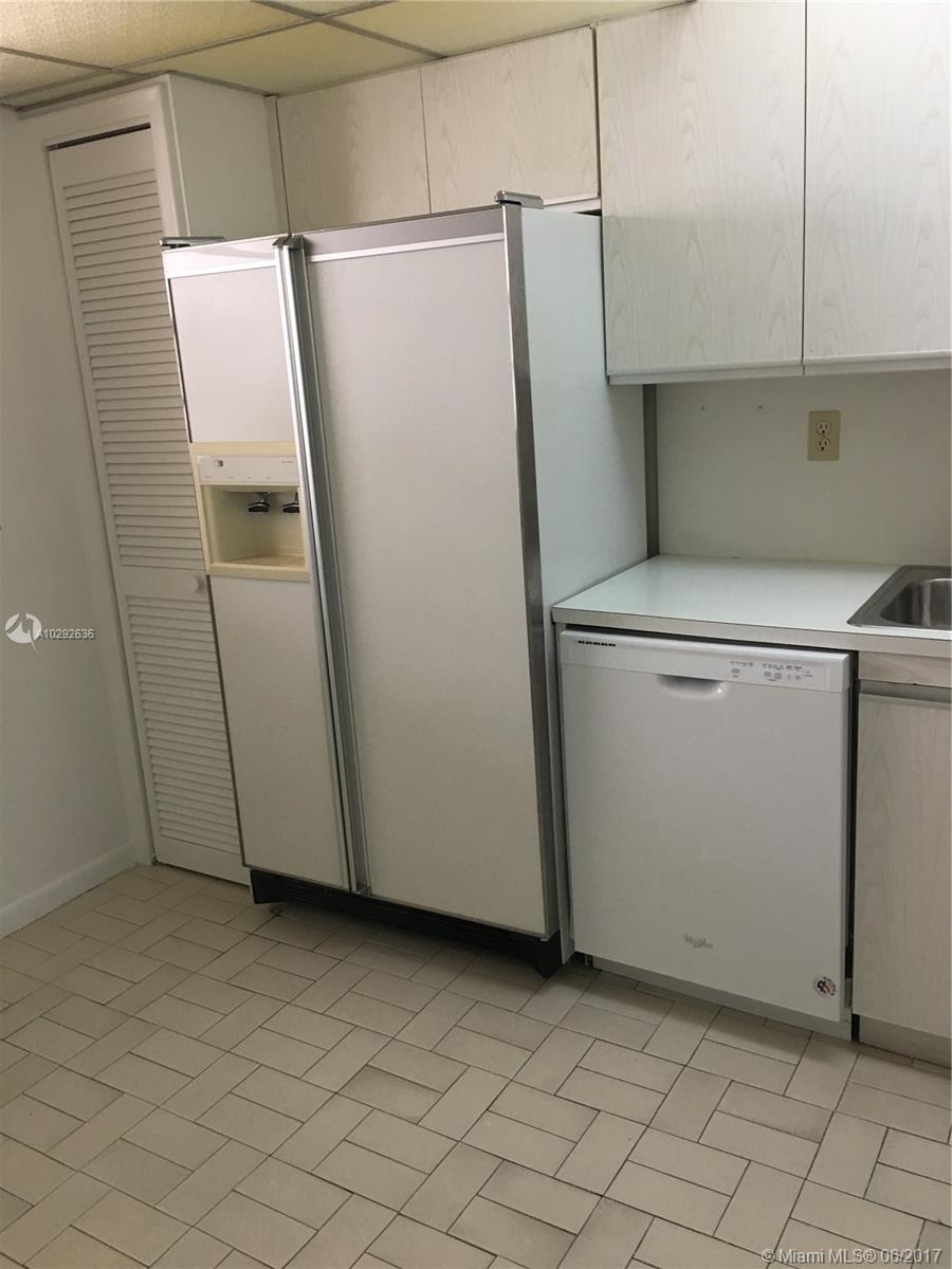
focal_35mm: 29
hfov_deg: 48.2
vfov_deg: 61.7
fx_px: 1063
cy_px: 634
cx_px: 476
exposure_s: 1/15
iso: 32
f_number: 2.2
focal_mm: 4.15
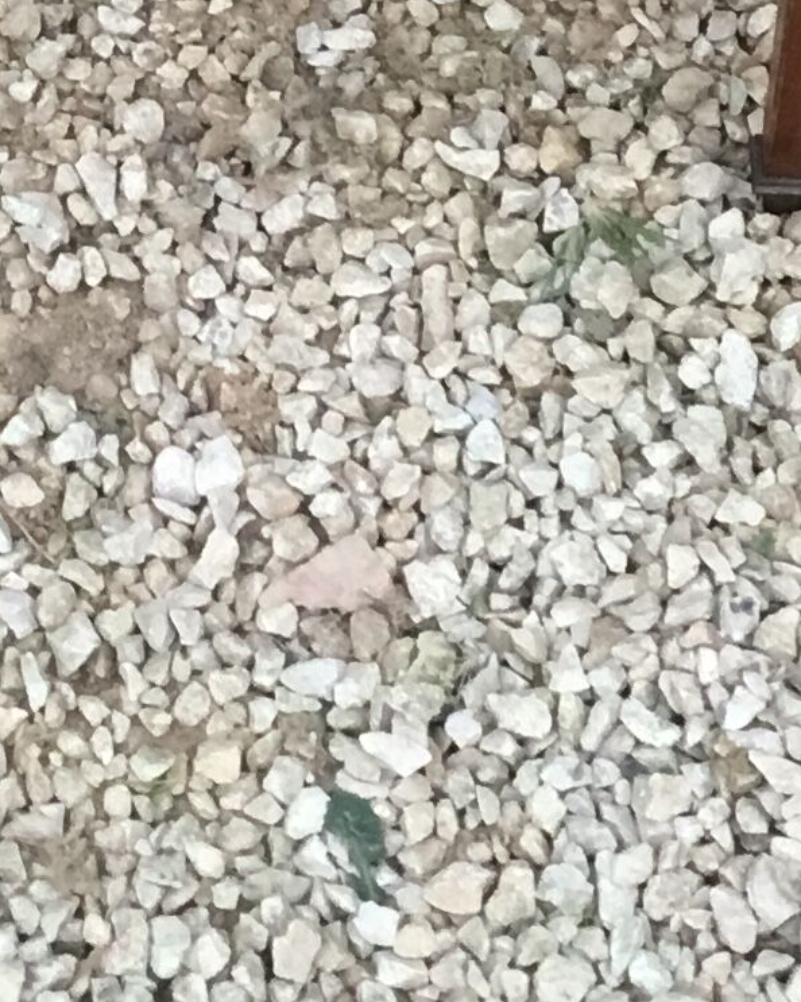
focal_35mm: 133
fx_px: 3943
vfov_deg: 13.5
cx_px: 225
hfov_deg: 11.6
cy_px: -570
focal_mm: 3.3
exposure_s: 1/33
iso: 64
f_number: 2.4
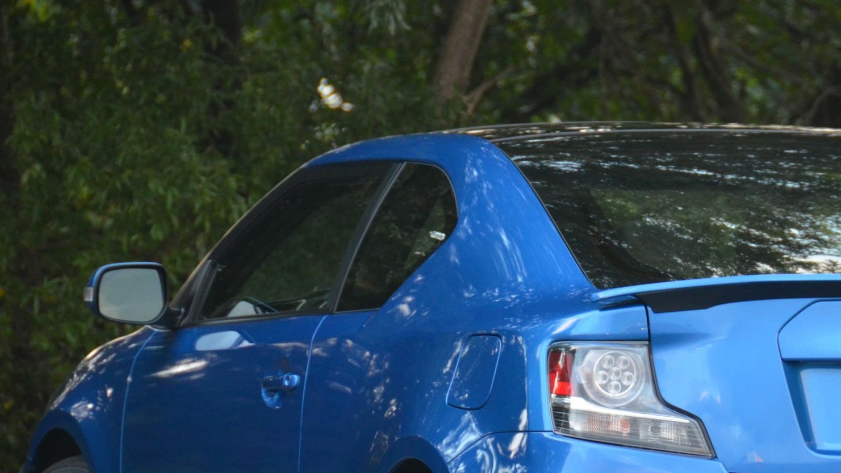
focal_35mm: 450
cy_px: 388
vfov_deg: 2.7
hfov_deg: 4.8
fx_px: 10035
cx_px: 664
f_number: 5.6
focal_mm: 170
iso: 1600
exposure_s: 1/100
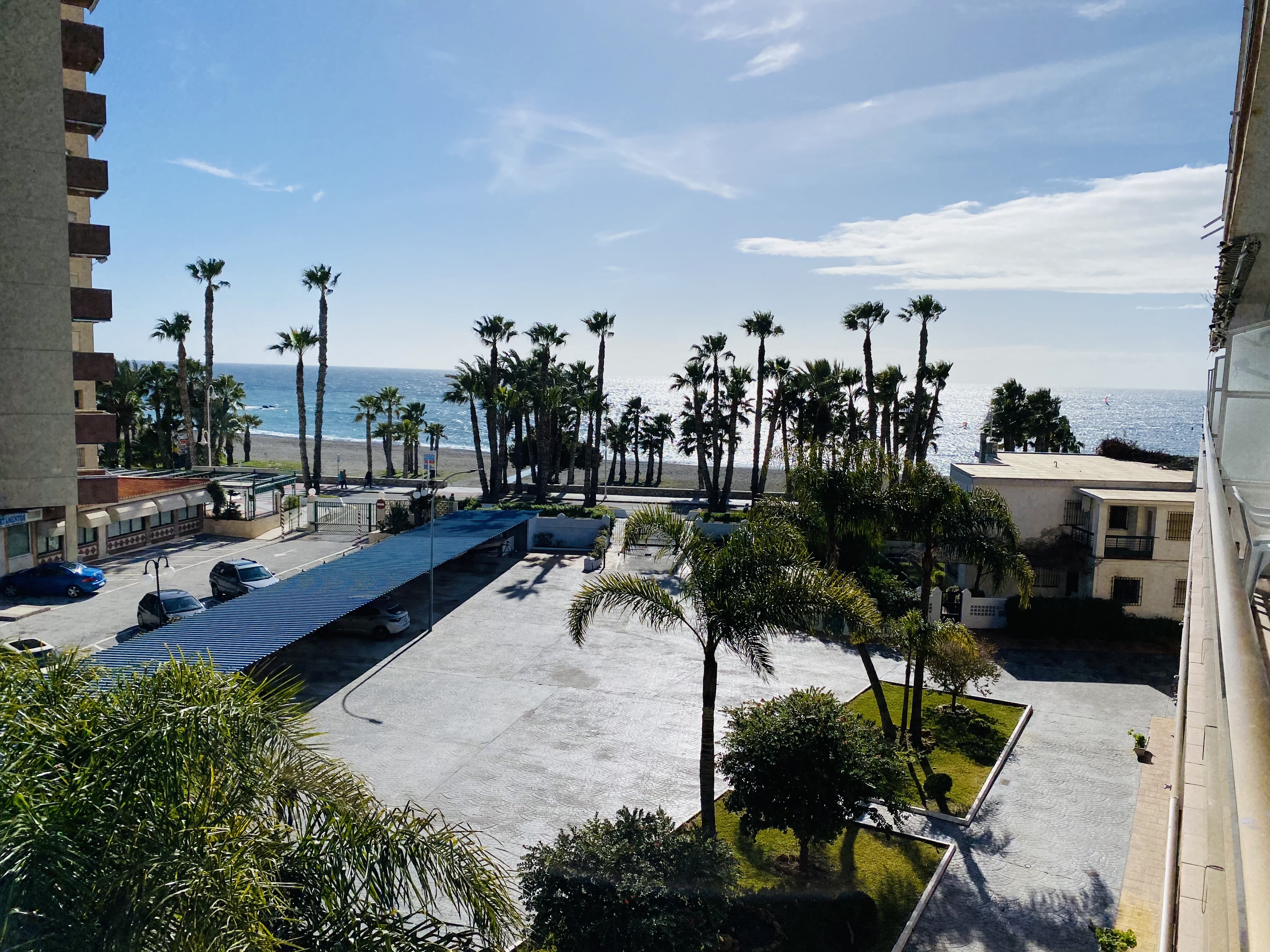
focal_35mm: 26
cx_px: 635
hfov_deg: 67.3
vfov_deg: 53.1
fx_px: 954
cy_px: 476
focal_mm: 4.25
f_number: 1.8
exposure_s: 1/8850
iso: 32
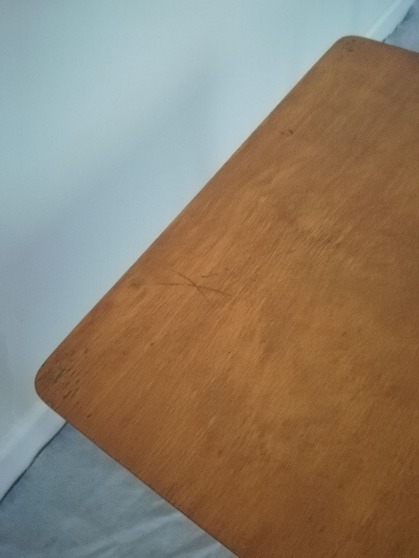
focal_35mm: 26
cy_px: 279
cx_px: 210
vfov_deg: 67.3
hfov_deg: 53.1
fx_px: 420
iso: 1000
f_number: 2.2
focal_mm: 3.83
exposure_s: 1/14.3
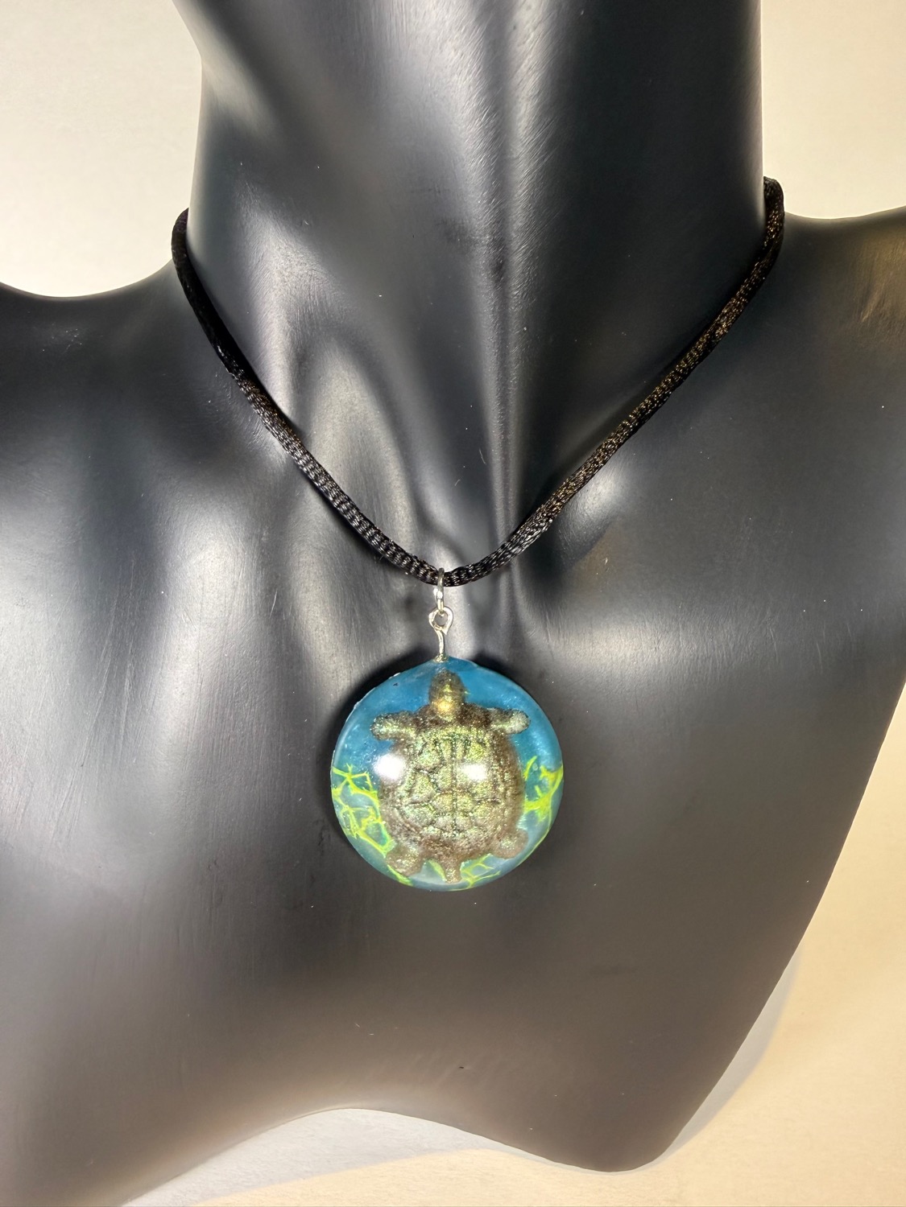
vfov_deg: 69.4
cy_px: 604
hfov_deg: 54.9
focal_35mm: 25
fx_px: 872
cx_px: 453
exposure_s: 1/60
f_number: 2.2
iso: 200
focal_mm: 2.22
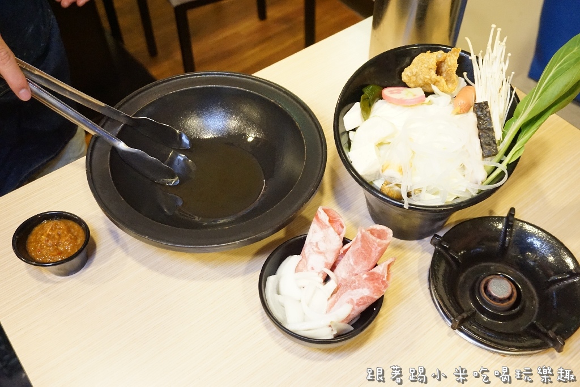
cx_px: 290
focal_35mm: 36
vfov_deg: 36.9
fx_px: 580
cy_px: 194
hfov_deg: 53.1
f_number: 4.5
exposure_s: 1/100
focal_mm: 24
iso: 3200
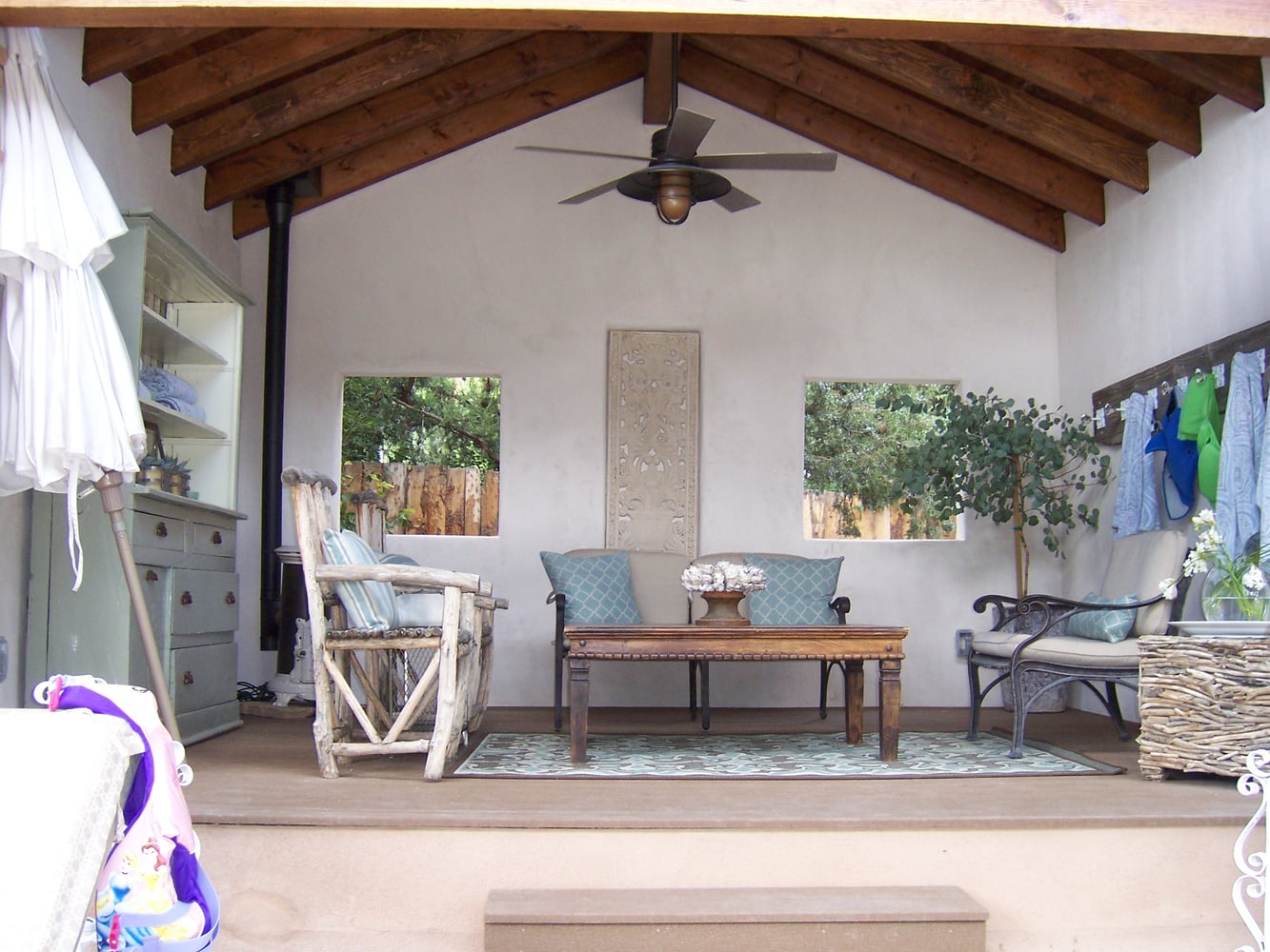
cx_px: 635
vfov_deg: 39.7
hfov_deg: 51.4
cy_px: 476
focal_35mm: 36
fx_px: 1321
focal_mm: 6.2
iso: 125
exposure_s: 1/125
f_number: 2.8
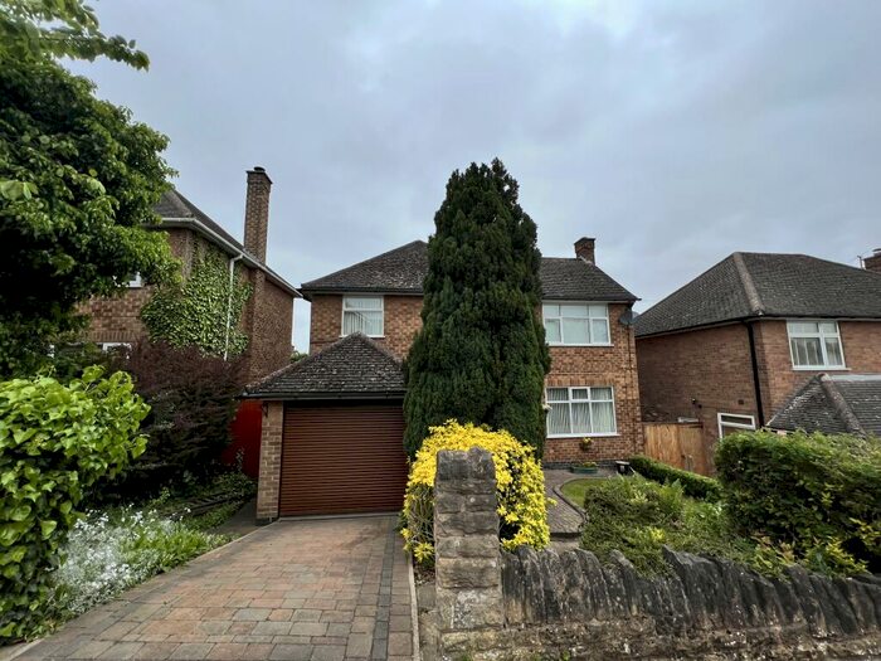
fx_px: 331
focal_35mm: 13
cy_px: 330
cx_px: 440
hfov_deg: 106.2
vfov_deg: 89.9
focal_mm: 1.57
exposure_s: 1/1167
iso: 32
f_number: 1.8
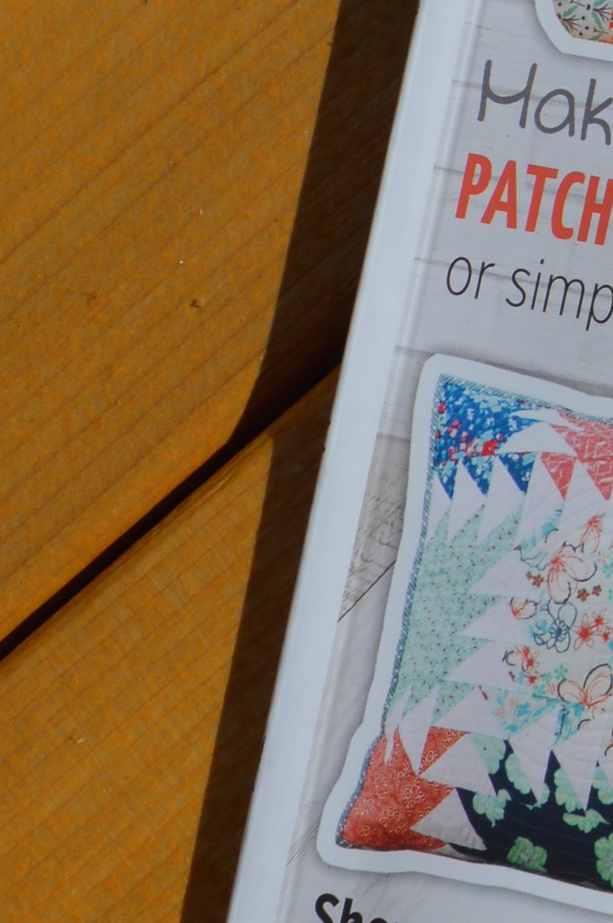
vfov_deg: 11.5
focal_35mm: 173
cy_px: -321
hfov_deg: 7.5
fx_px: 4428
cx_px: 1378
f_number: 10
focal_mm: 24
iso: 100
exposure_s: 1/400
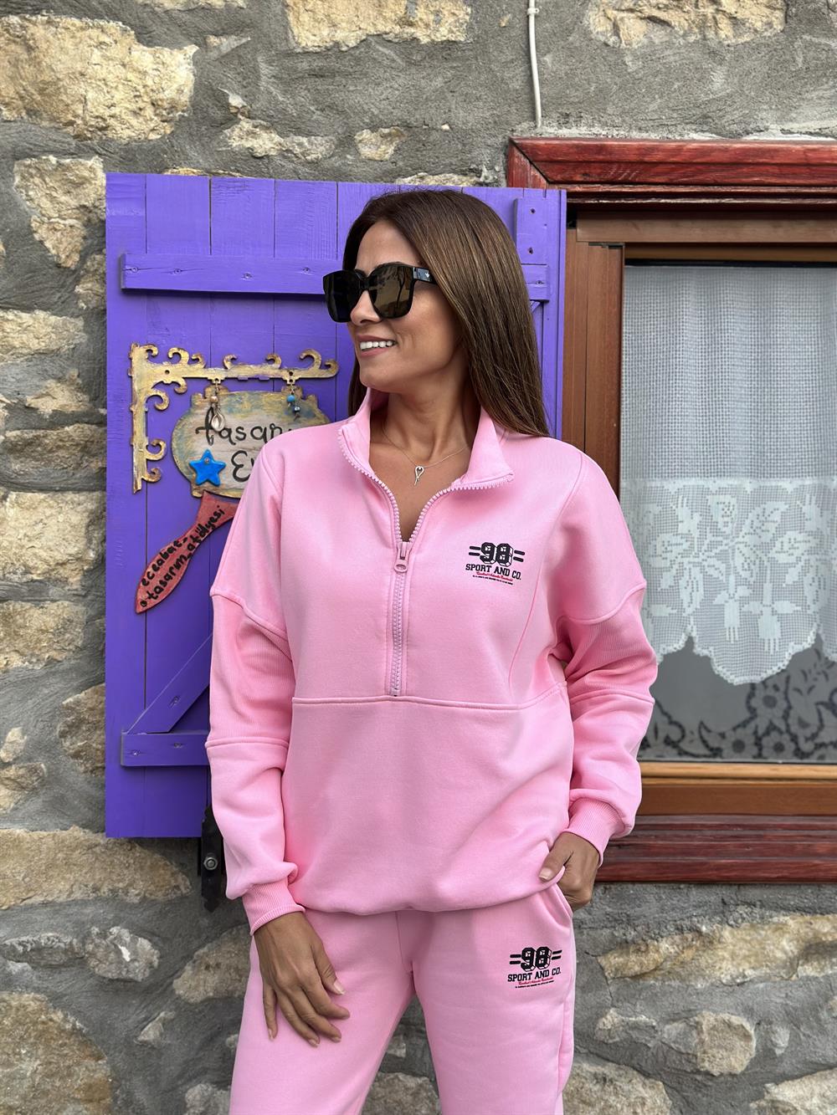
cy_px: 558
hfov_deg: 30.3
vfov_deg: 39.7
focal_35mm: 48
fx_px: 1547
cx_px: 418
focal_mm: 6.86
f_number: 1.78
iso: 80
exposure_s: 1/361
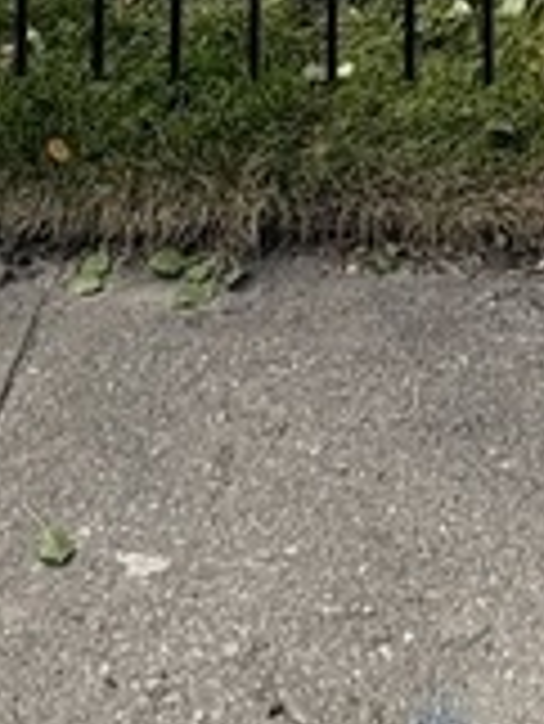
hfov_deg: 15.5
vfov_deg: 13.6
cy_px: -1106
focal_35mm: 94
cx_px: 499
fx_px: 1967
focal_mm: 2.22
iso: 64
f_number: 2.2
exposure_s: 1/485
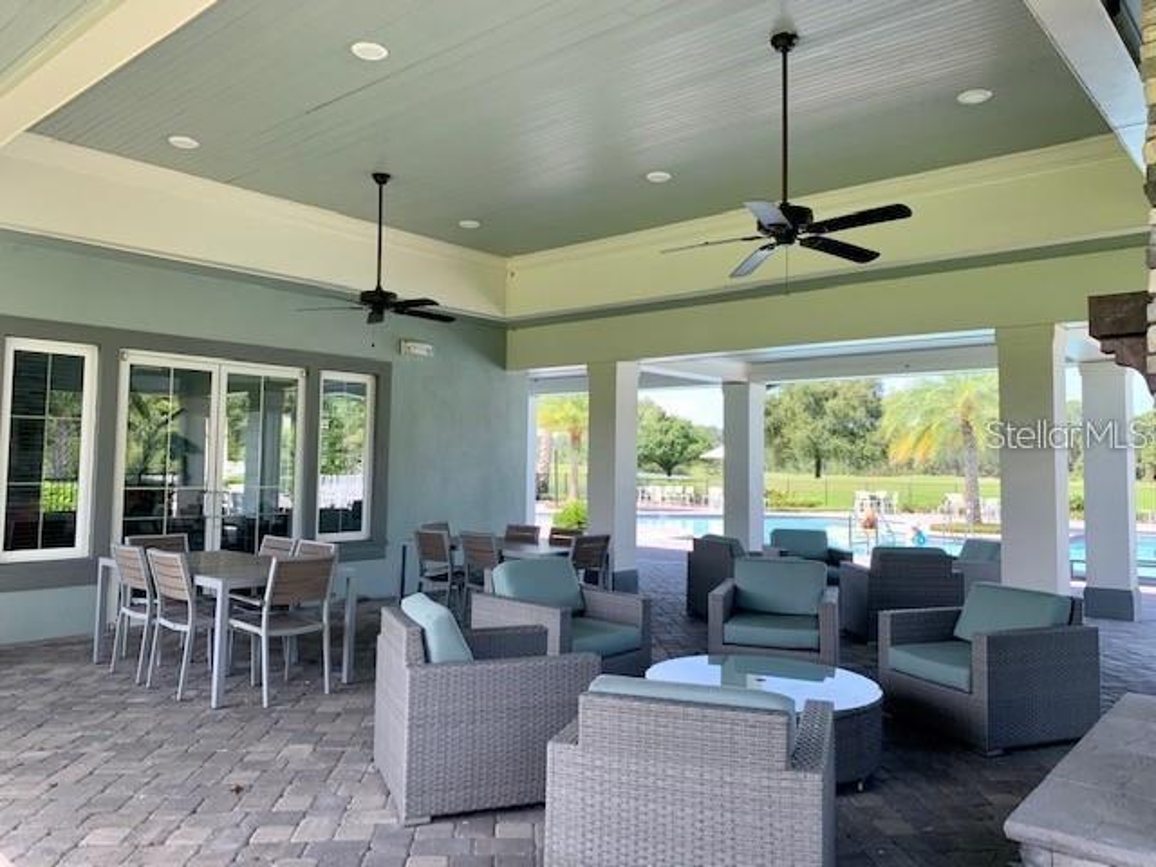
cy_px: 434
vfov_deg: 53.1
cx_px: 578
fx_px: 868
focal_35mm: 26
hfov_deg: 67.3
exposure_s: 1/191
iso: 25
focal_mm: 4.25
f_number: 1.8
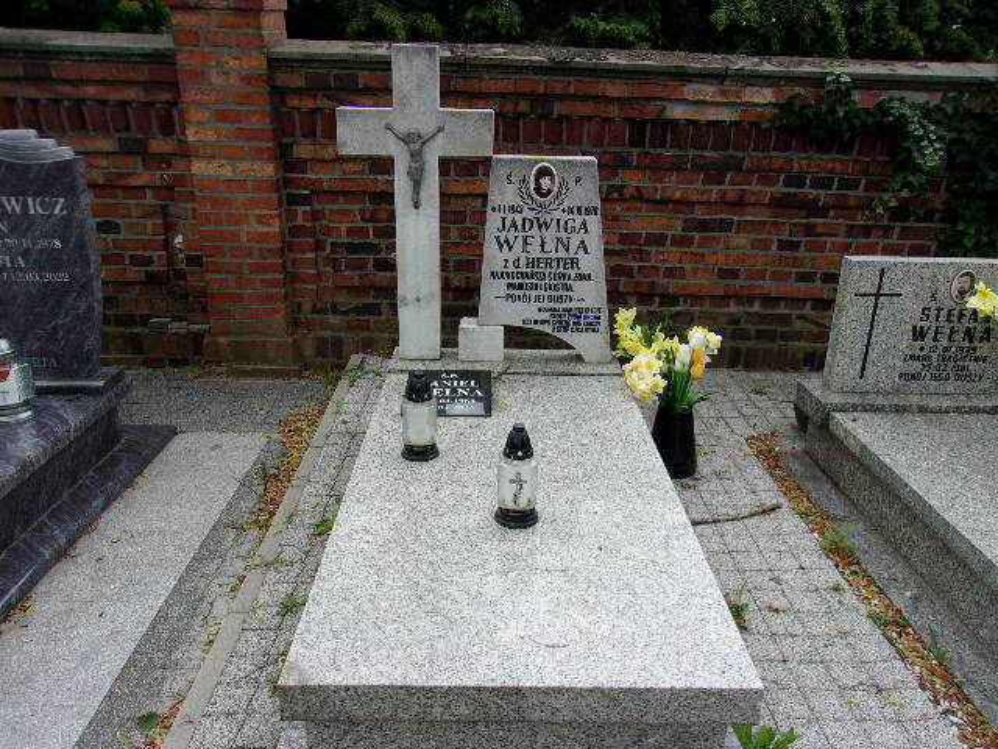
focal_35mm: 27
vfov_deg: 51.4
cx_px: 499
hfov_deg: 65.3
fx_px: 778
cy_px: 374
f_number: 3
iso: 80
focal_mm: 4.9
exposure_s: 1/400
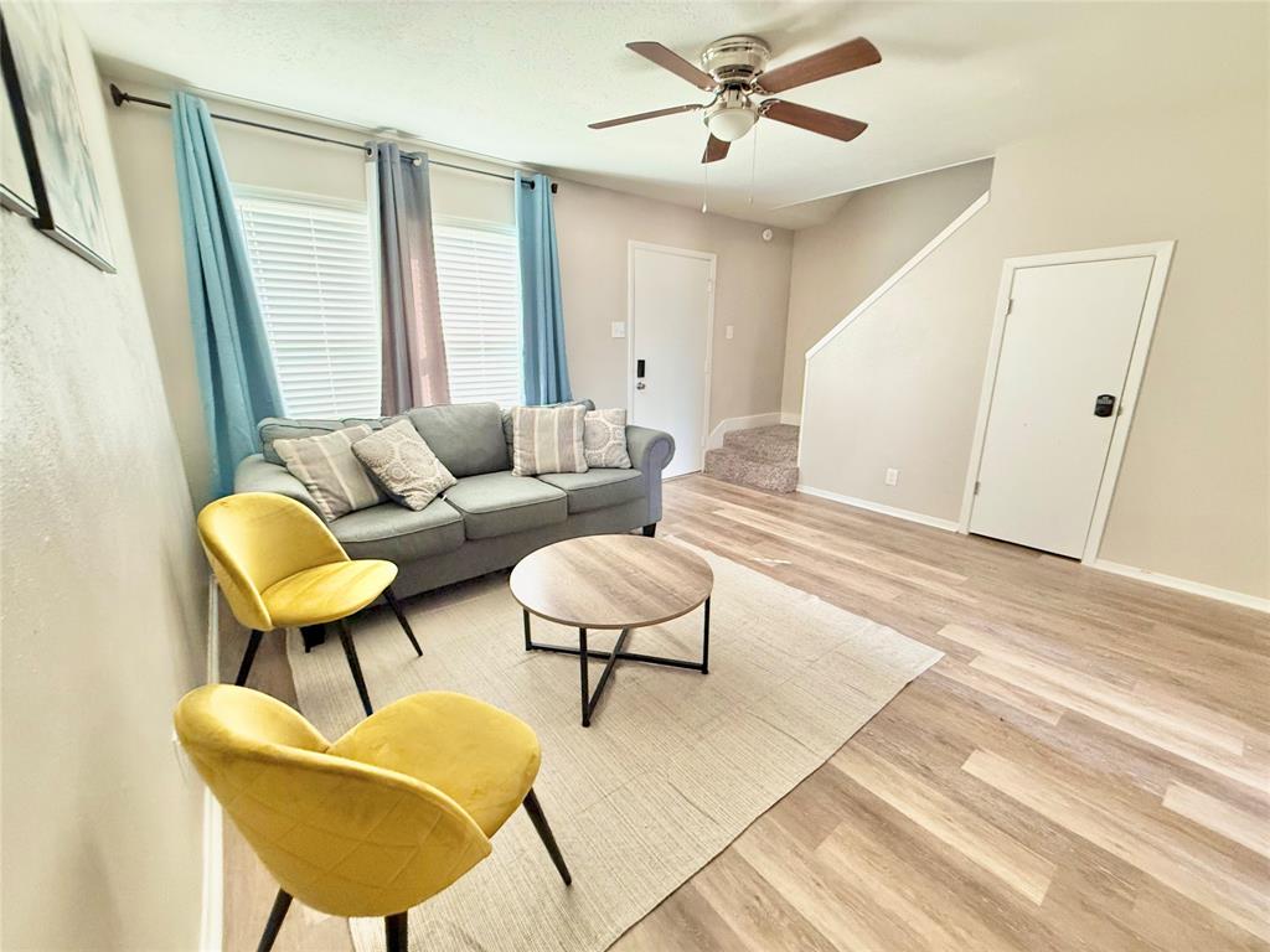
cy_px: 476
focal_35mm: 14
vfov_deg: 85.7
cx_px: 635
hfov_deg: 102.1
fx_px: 514
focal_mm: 2.22
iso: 400
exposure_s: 1/60
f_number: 2.2
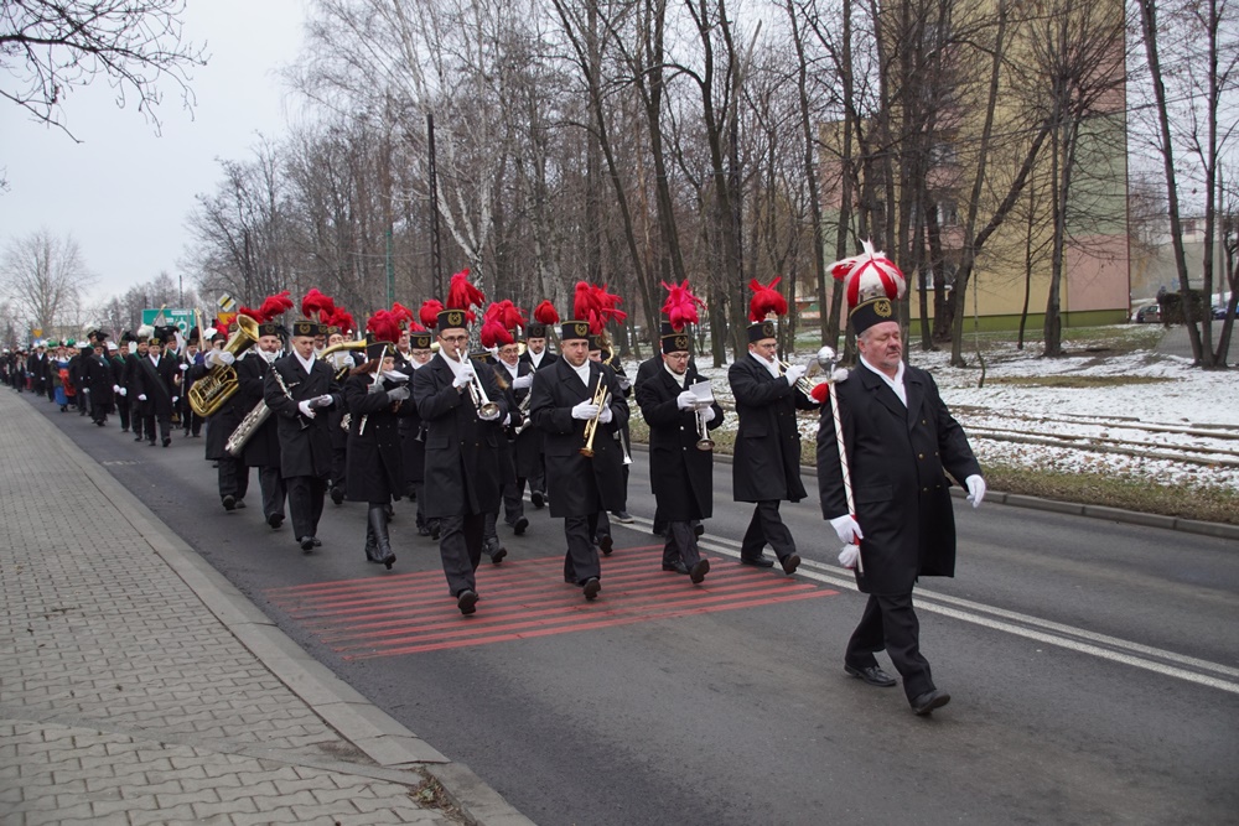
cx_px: 620
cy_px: 413
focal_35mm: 36
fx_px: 1239
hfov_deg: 53.1
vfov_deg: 36.9
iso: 400
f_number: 4
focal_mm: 24
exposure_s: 1/160
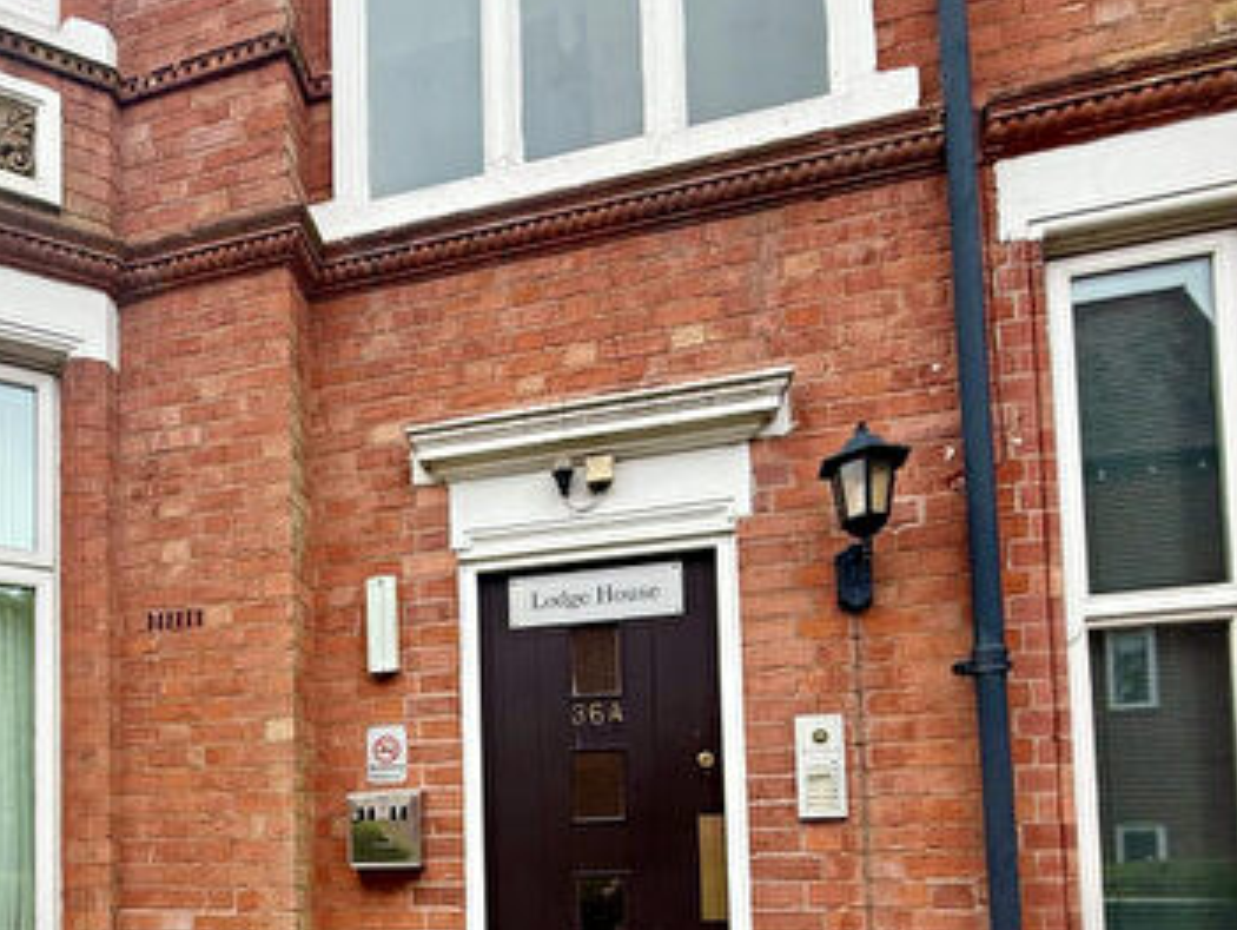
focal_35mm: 28
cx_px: 297
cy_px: 829
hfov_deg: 59.7
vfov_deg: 45.4
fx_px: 1001
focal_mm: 2.22
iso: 50
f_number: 2.2
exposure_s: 1/99
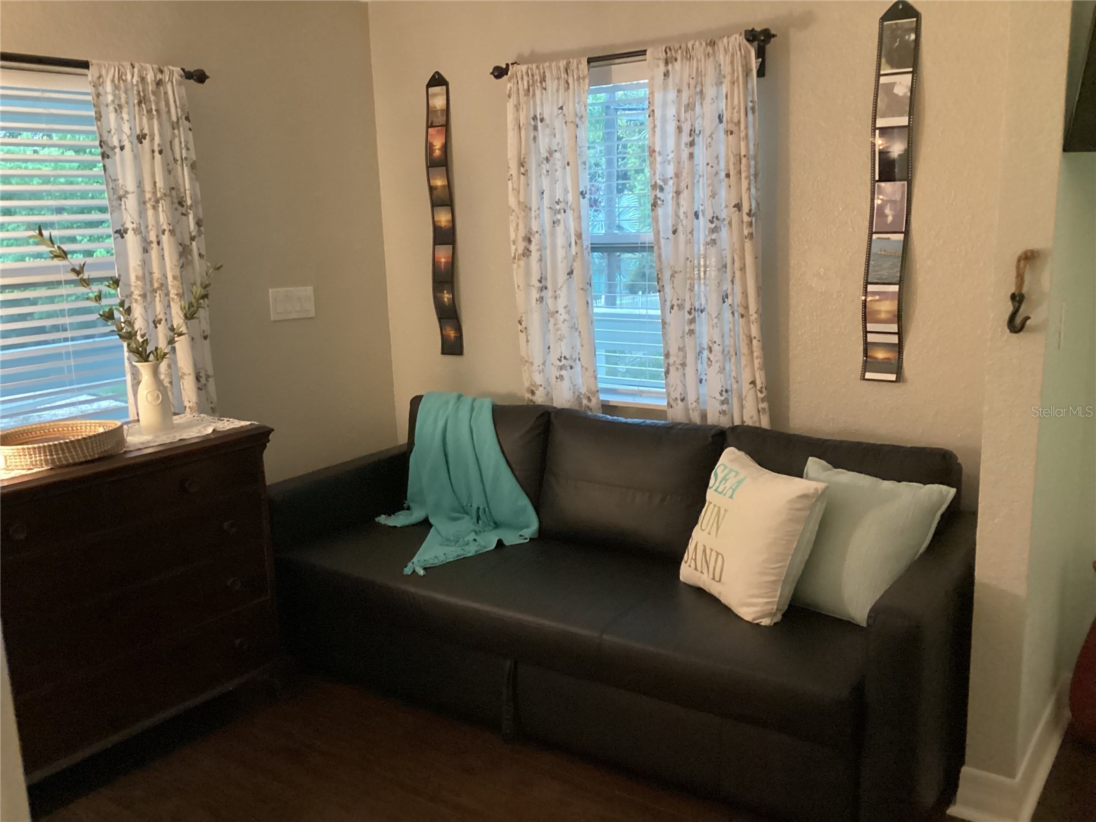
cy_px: 411
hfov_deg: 58.4
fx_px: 982
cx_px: 548
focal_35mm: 31
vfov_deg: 45.4
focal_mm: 3.3
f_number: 2.4
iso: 640
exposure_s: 1/24
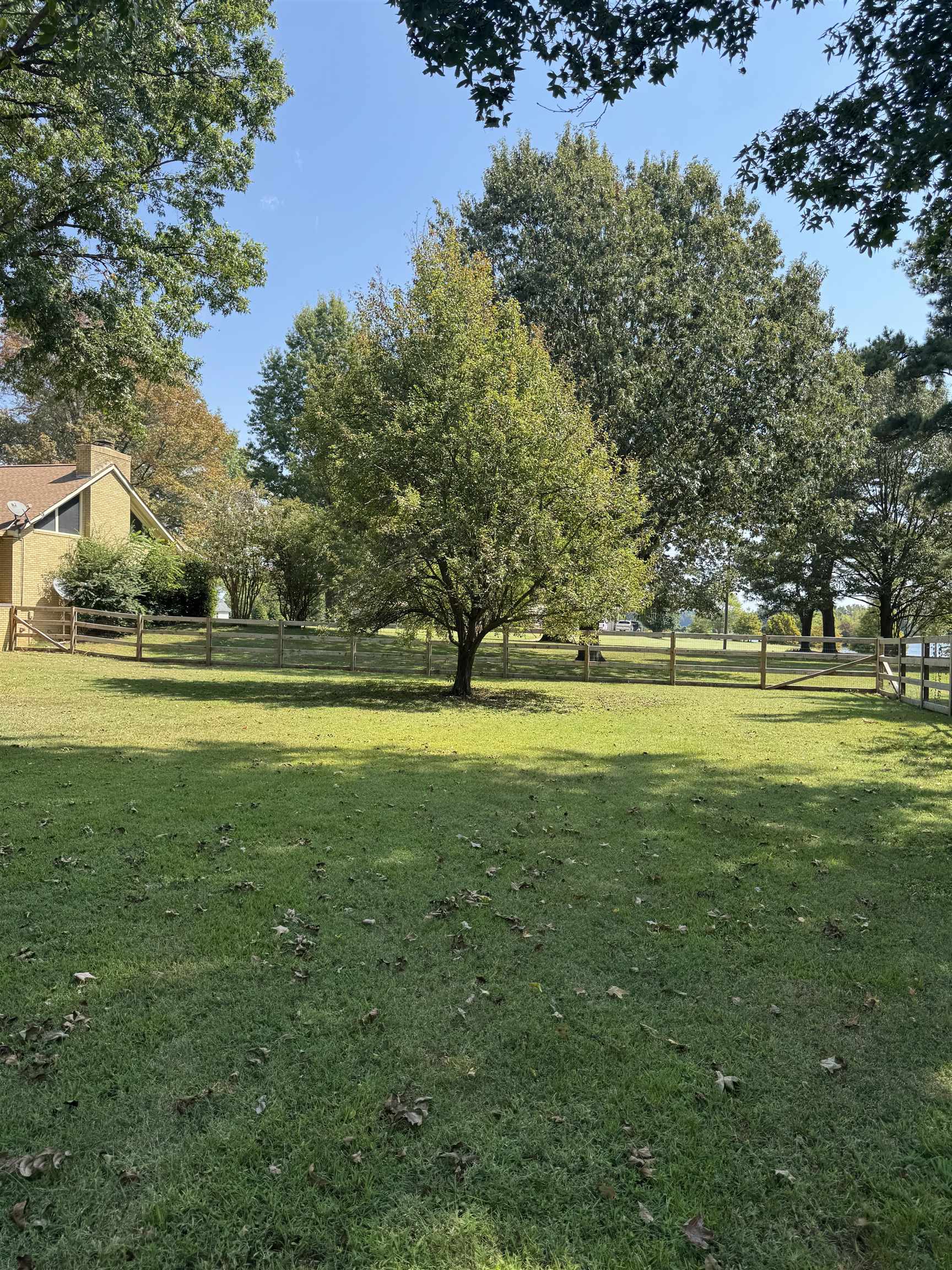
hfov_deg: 56.8
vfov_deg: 71.6
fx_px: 880
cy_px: 635
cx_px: 476
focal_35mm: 24
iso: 80
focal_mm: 6.76
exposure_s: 1/1339
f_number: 1.78
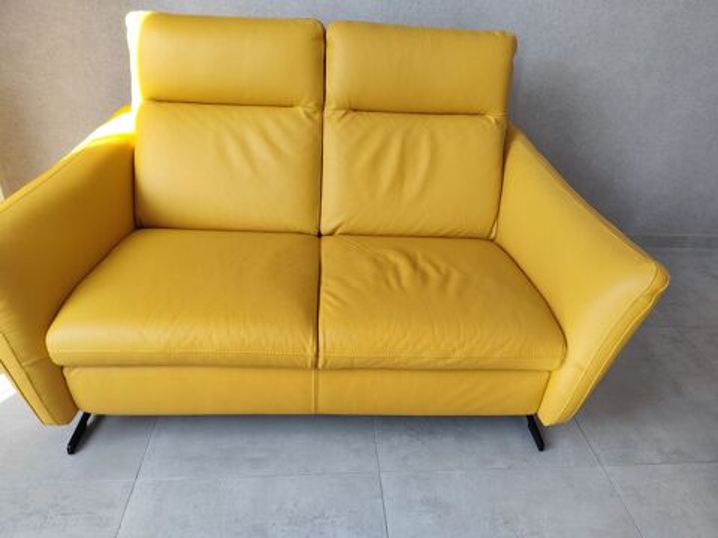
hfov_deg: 73.9
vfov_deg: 58.9
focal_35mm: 23
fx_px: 477
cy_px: 269
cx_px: 359
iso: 160
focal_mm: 6.14
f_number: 1.65
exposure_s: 1/100
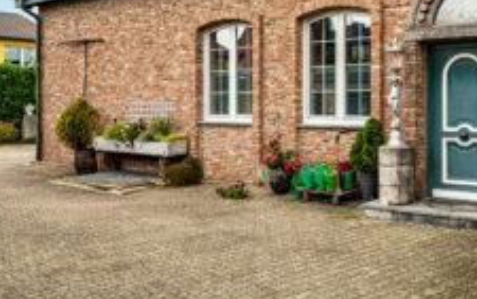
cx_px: 363
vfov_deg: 29.6
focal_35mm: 43
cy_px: 93
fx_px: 561
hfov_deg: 44.4
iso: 200
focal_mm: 19.5
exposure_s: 1/160
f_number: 9
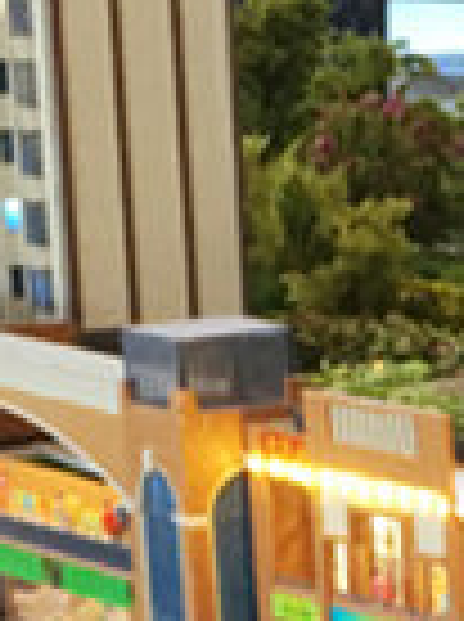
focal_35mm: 202
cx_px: 815
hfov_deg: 7.1
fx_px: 3621
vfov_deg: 9.4
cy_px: 1096
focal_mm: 4.15
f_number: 2.2
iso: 50
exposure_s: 1/33
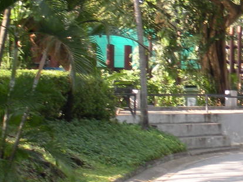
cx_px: 352
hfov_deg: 13.5
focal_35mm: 139
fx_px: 976
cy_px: 103
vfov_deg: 10.7
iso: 65
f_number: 3.5
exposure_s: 1/59.8
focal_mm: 6.3
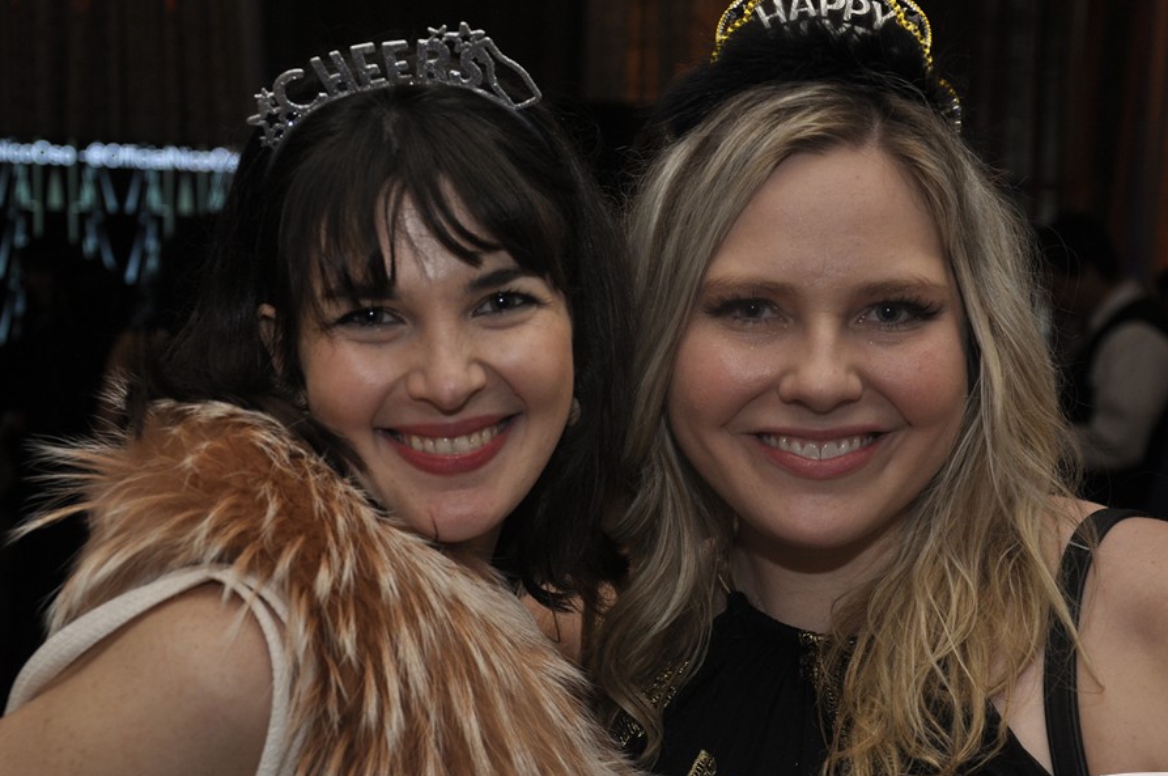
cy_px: 408
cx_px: 641
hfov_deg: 26.8
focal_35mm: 76
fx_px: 2448
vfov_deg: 18.0
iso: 400
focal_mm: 45
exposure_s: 1/60
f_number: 4.8
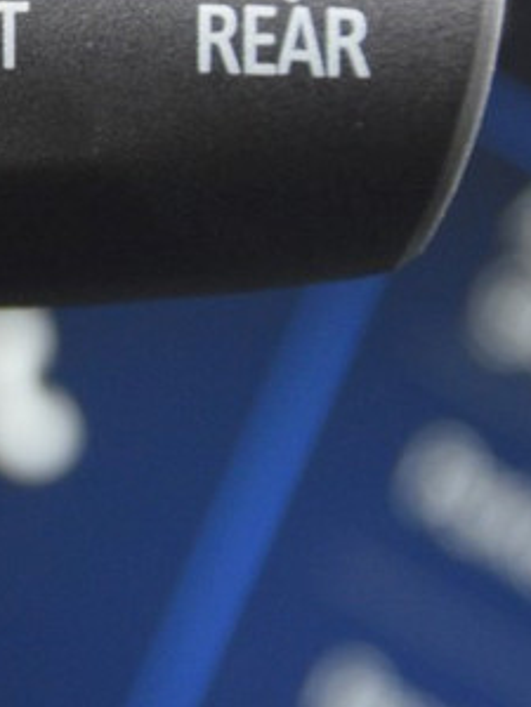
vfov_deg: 4.7
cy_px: -15
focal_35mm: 419
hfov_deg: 3.5
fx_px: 8562
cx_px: -352
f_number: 5.6
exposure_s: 1/60
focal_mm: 85
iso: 1100
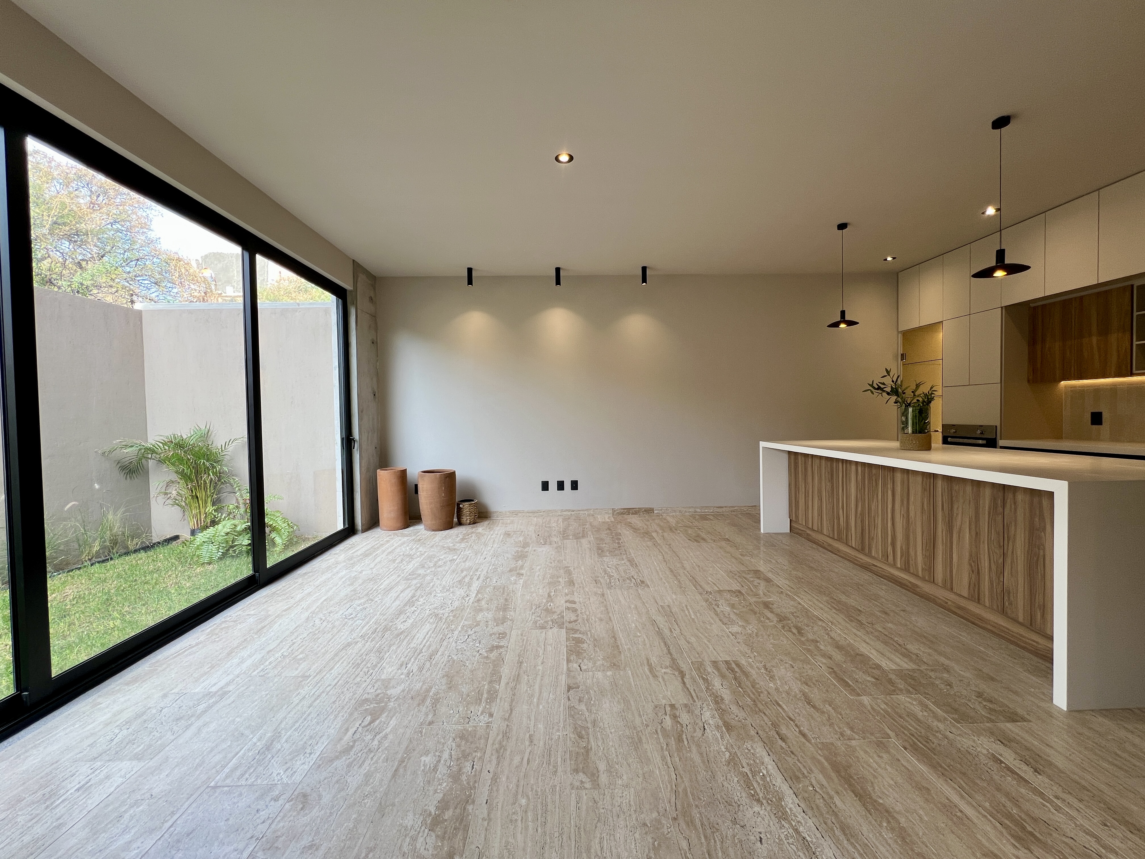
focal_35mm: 13
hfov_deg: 106.2
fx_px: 430
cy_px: 430
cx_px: 572
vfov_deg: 89.9
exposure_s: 1/99
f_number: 1.8
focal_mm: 1.57
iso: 40
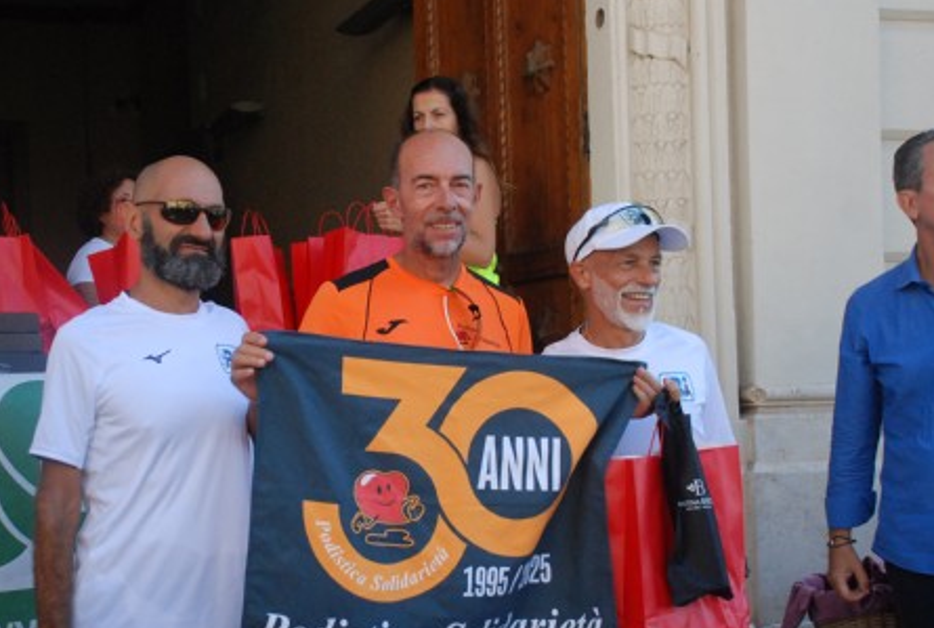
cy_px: 367
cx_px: 357
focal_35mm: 63
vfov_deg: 21.8
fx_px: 1630
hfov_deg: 31.8
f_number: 4.2
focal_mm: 31
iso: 1000
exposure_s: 1/1000
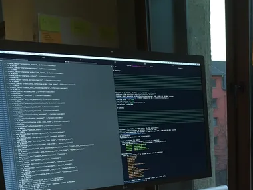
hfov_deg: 30.1
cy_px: 192
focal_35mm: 61
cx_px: 234
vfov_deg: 23.0
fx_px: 446
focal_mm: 4.15
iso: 50
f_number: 2.2
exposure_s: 1/33
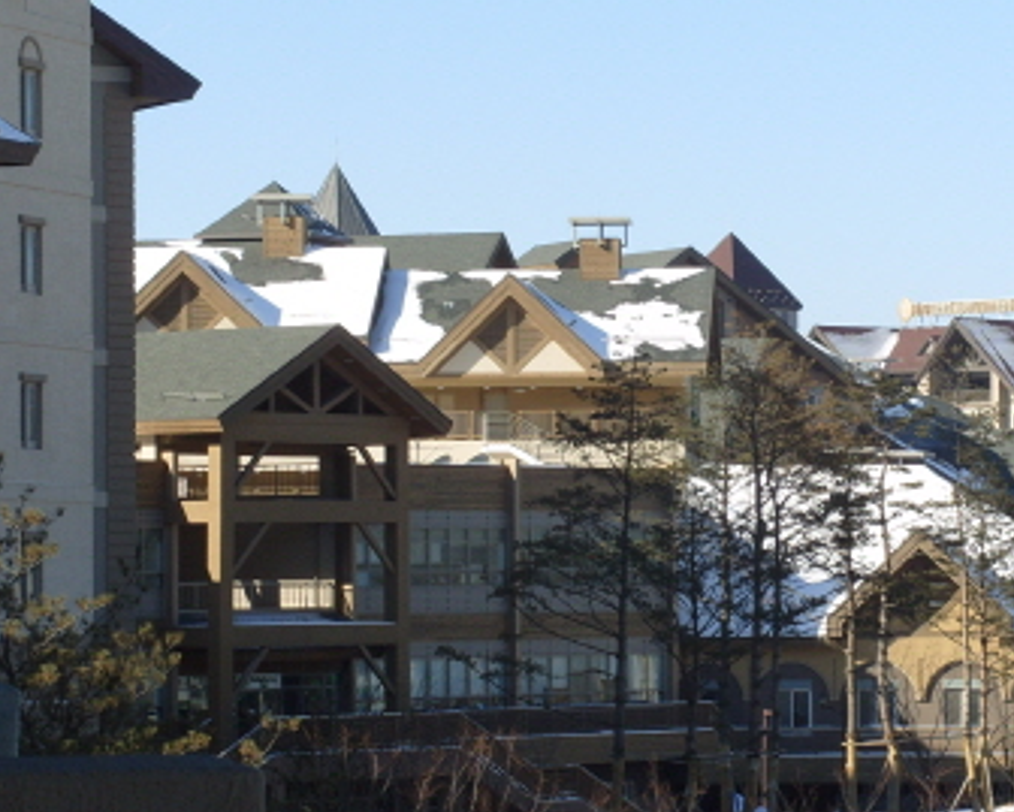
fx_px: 4743
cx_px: 667
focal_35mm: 158
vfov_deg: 9.8
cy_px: 435
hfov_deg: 12.2
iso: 80
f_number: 6.3
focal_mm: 18.9
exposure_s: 1/350
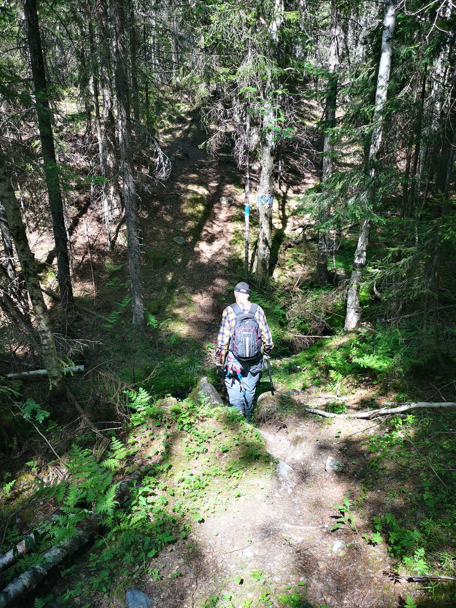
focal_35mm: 27
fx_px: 474
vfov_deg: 65.3
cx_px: 228
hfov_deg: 51.4
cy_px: 304
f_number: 1.8
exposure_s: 1/899
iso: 250
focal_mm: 3.95
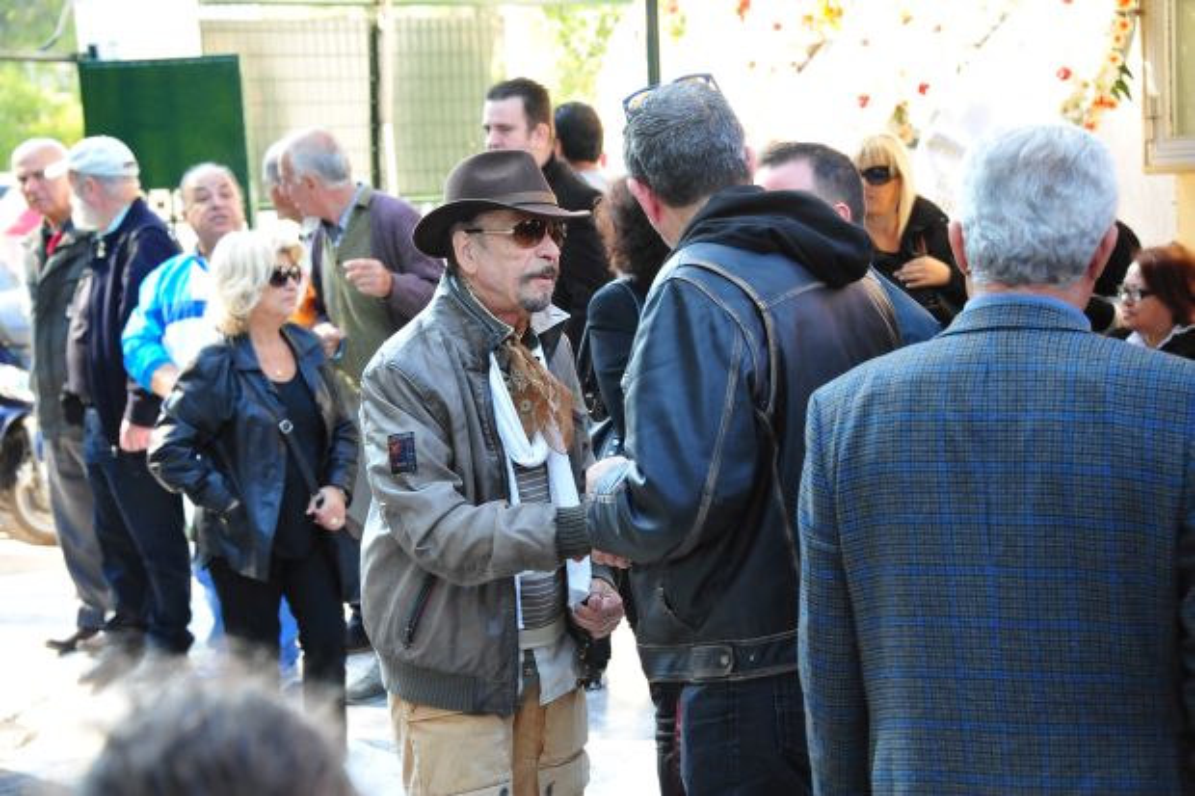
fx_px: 2821
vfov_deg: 16.1
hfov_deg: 23.9
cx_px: 598
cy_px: 398
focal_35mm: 85
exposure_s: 1/250
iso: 2000
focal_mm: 85
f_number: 7.1
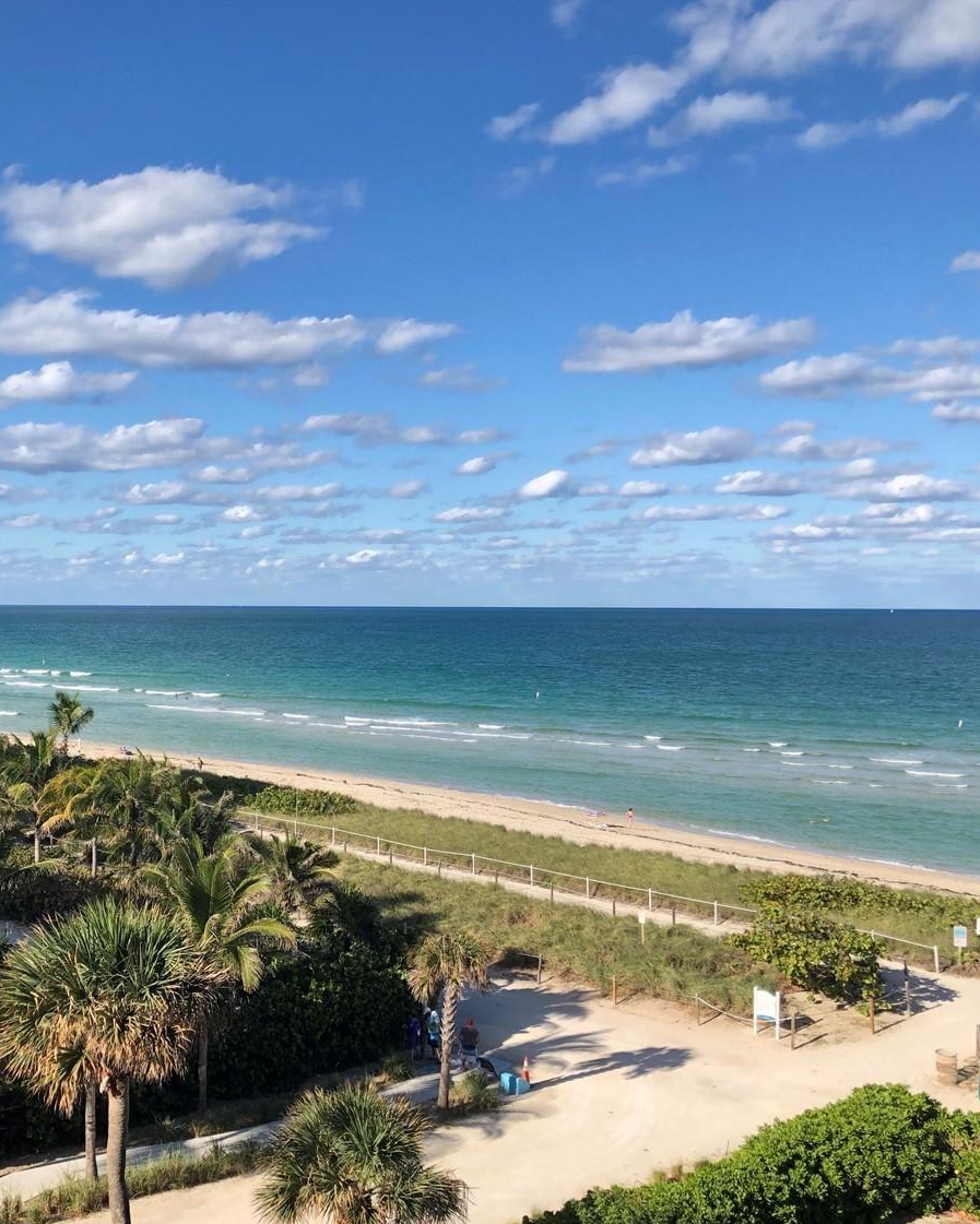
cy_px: 622
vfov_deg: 46.8
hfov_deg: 37.7
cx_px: 311
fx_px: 1414
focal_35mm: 39
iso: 20
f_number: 1.8
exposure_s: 1/706
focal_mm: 3.99
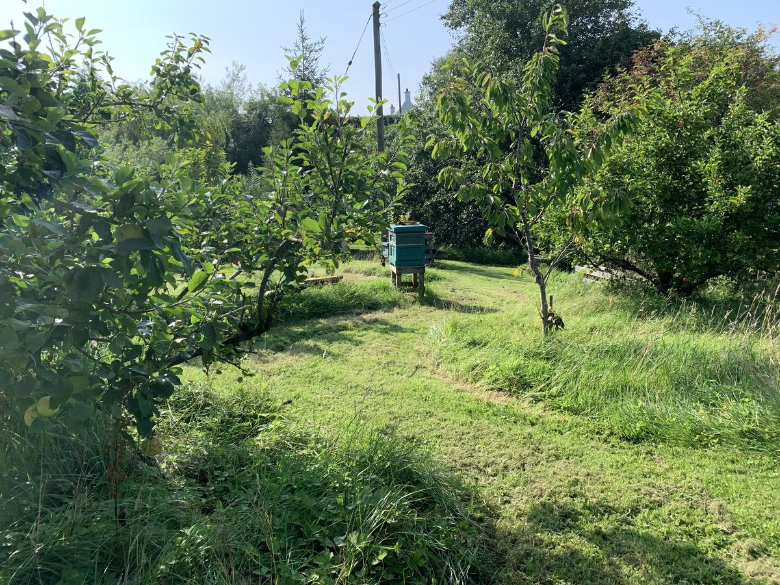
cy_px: 292
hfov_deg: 67.3
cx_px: 390
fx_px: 586
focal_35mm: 26
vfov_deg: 53.1
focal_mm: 4.25
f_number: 1.8
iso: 25
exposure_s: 1/903
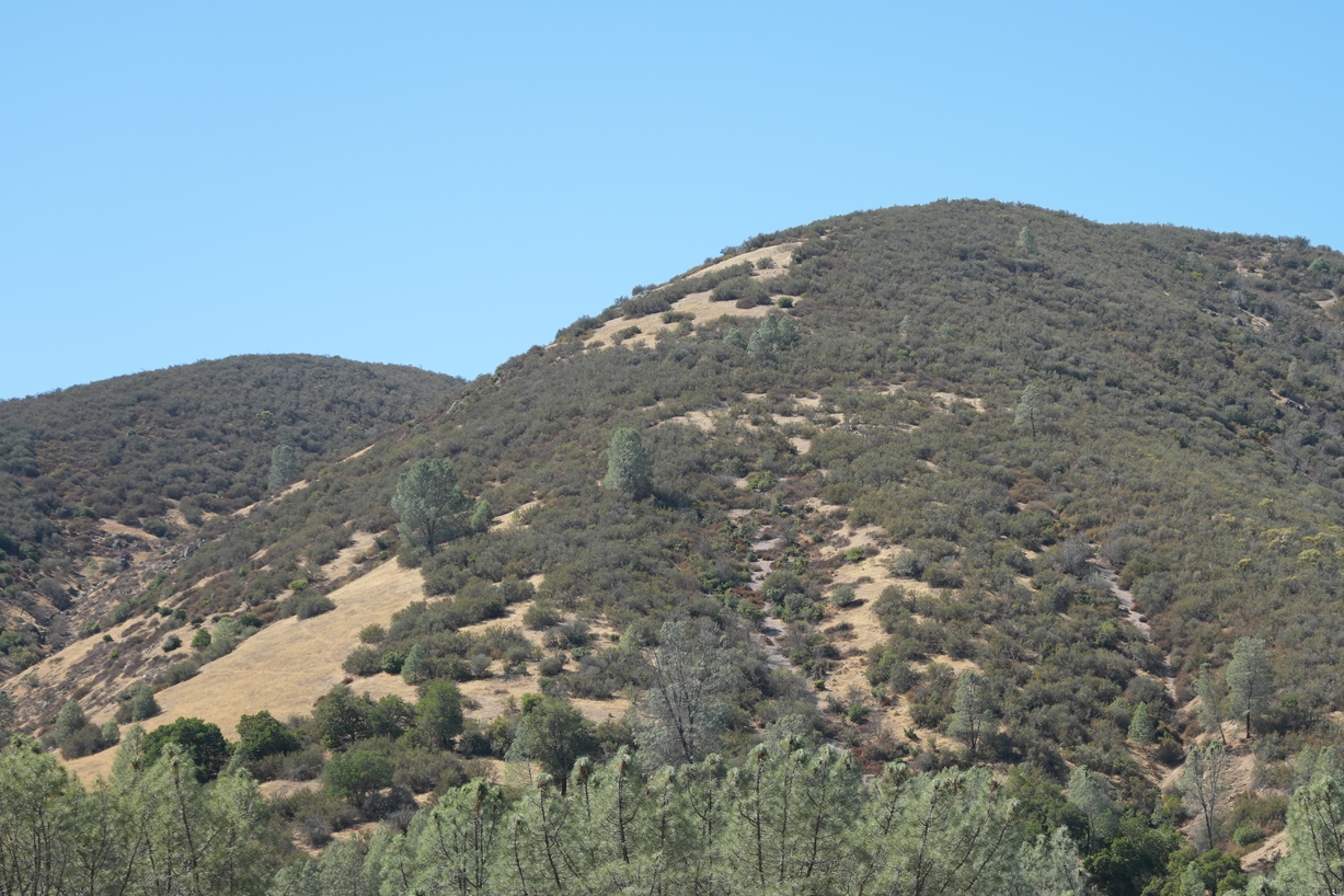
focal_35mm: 88
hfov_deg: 23.0
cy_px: 724
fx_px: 3285
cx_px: 919
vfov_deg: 15.4
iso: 250
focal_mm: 50
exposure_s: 1/1000
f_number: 4.5
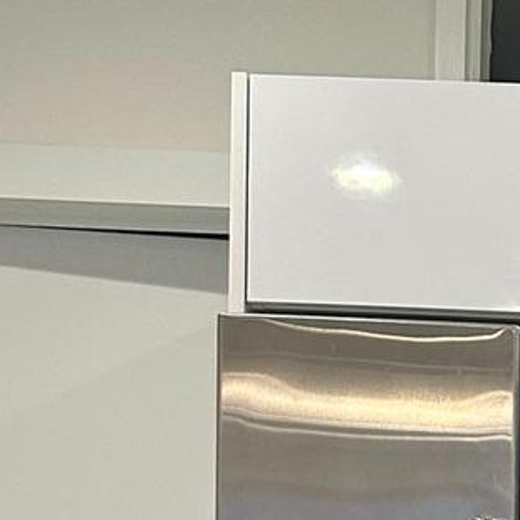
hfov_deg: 14.7
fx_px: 1785
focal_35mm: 105
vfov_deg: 15.2
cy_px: 810
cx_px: 906
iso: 250
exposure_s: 1/60
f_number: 1.78
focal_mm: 6.86
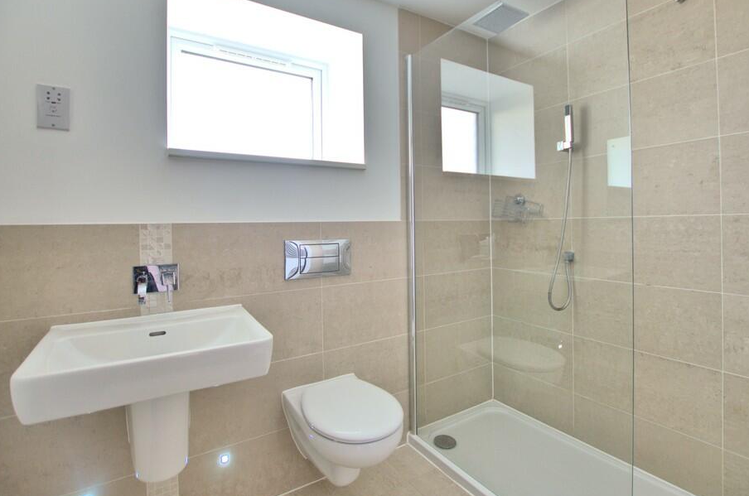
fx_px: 353
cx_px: 375
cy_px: 219
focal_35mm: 17
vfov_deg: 70.0
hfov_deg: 93.4
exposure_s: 1/10
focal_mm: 10
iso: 100
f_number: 3.5
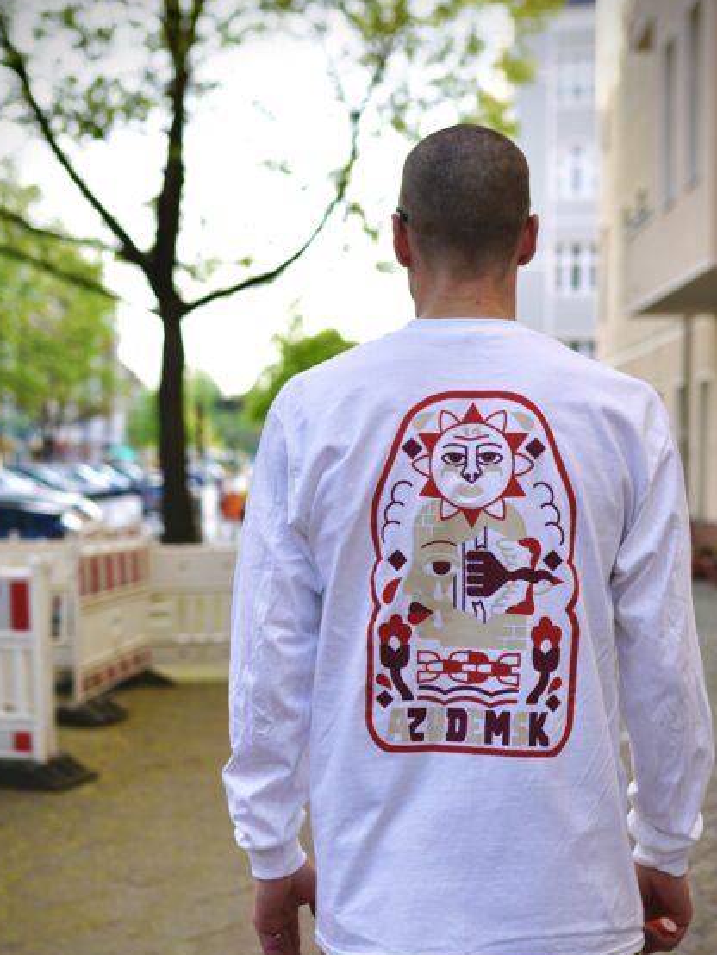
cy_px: 566
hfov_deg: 35.2
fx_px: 1131
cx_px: 367
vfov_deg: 45.5
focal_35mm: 41
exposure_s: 1/1500
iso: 400
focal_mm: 35
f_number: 2.4
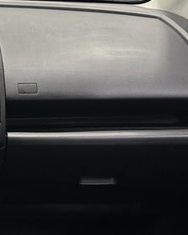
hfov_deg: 18.4
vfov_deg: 25.4
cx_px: -84
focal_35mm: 75
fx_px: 521
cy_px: 103
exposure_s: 1/60
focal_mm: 6.86
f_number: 1.78
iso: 250
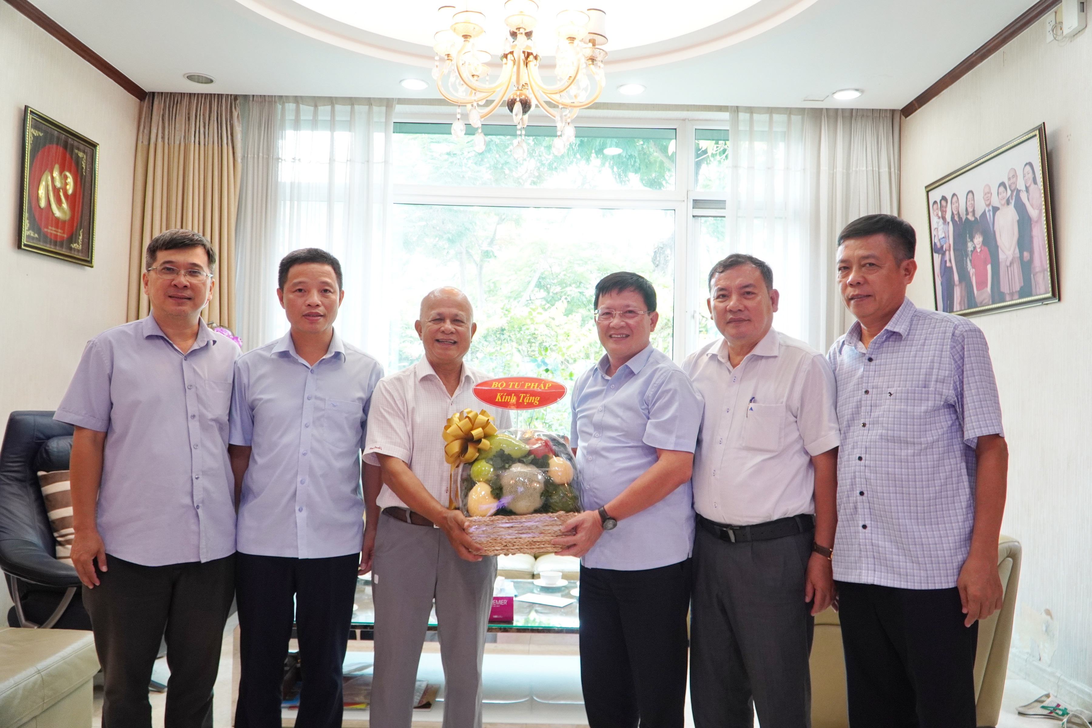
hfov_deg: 67.4
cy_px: 364
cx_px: 546
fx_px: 819
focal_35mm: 27
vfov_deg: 47.9
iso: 1000
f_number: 4
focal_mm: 18
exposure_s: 1/50
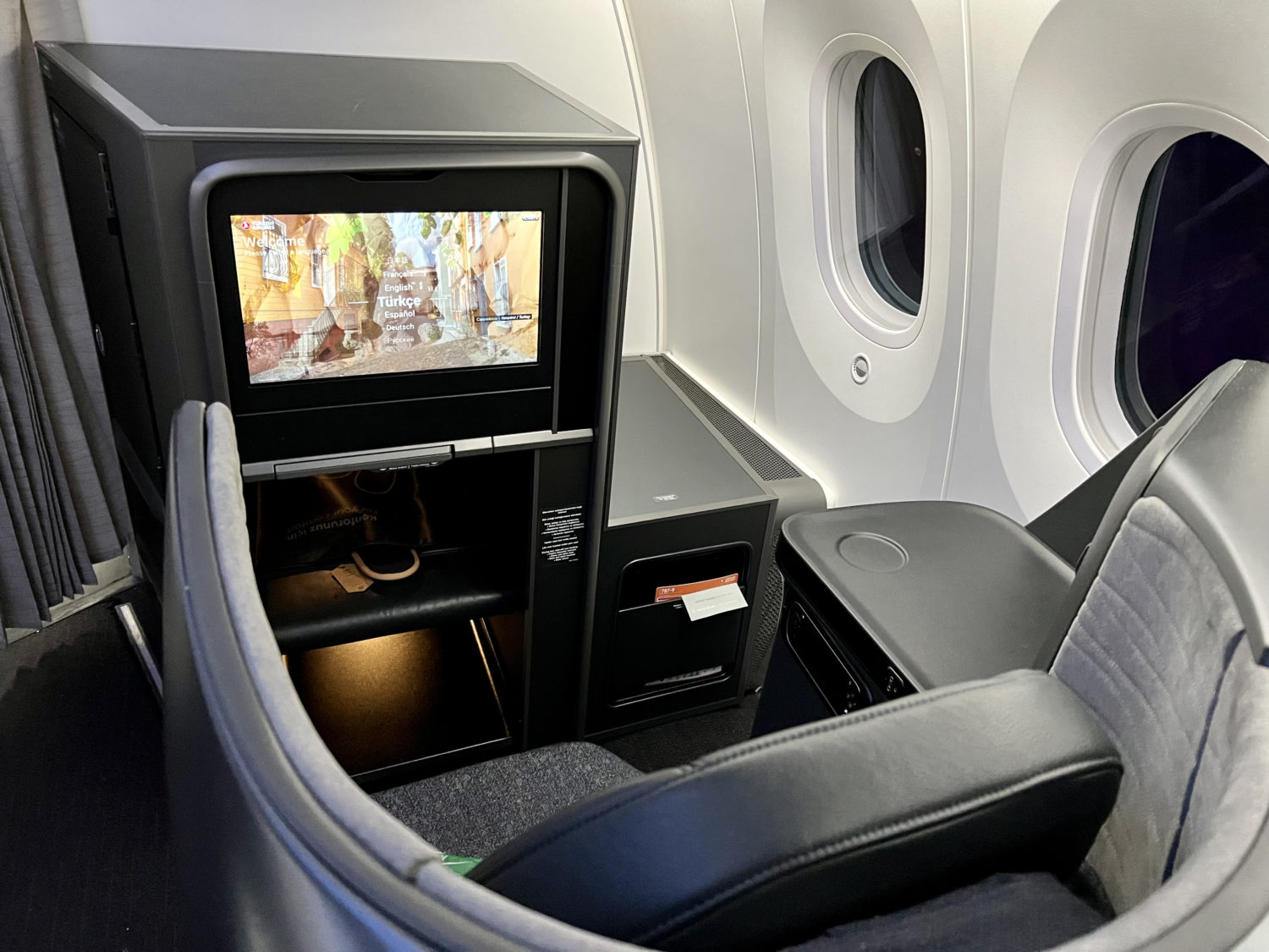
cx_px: 634
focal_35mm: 26
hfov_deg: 67.3
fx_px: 953
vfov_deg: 53.1
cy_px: 476
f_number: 1.5
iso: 500
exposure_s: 1/48
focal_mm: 5.7
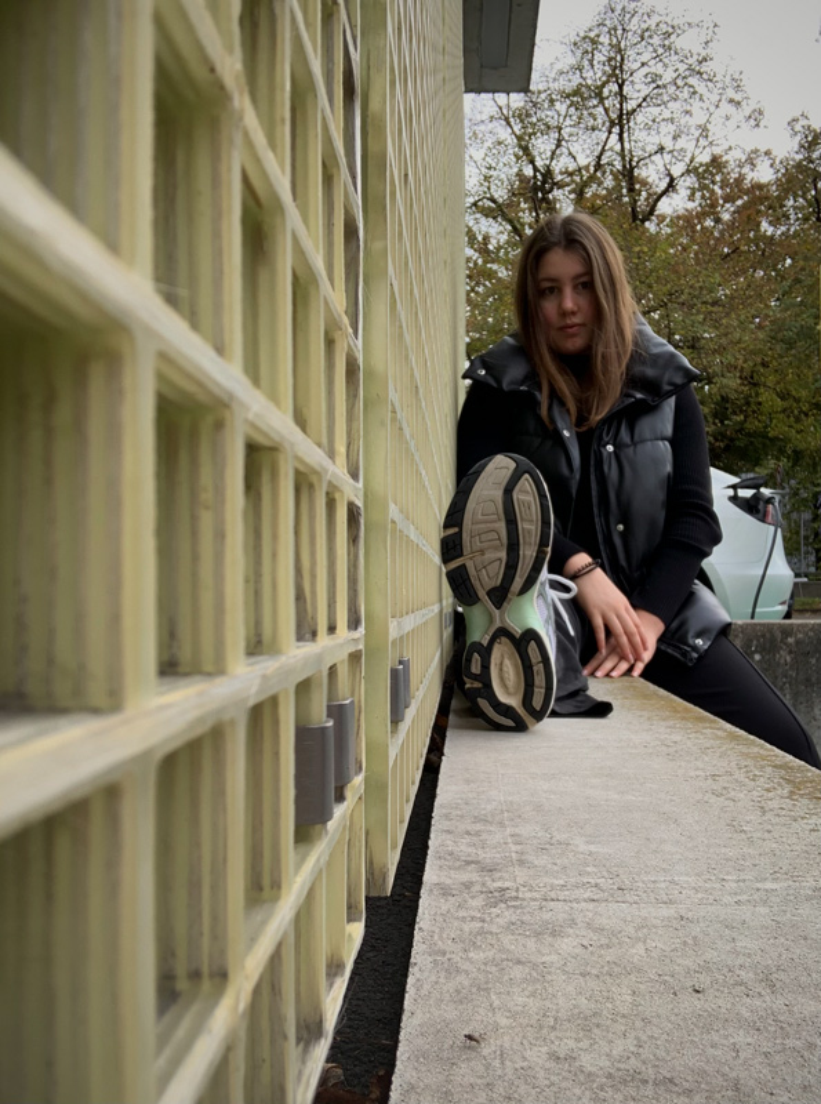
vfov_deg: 57.0
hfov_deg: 43.9
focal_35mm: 32
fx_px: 1017
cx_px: 410
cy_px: 552
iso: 16
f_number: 2.2
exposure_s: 1/180
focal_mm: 2.87
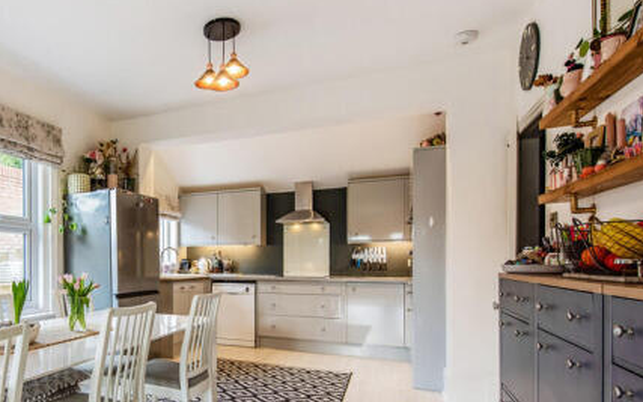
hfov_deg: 67.5
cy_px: 263
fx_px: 438
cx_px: 154
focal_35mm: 25
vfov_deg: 48.6
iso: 400
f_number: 7.1
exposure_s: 1/40
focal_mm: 16
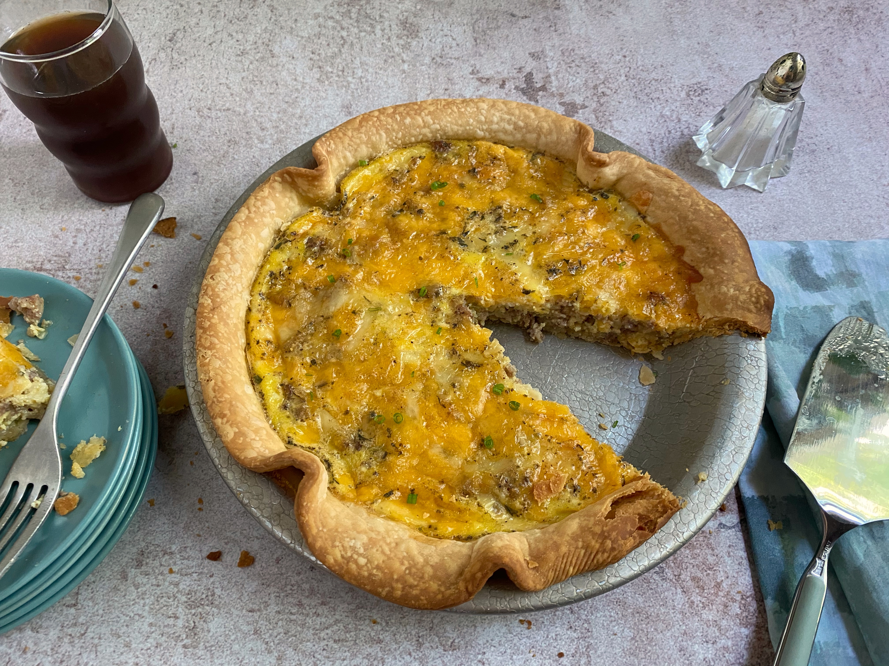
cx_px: 444
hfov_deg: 67.3
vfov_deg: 53.1
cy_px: 333
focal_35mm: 26
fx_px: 668
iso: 250
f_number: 1.8
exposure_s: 1/60
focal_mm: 4.25
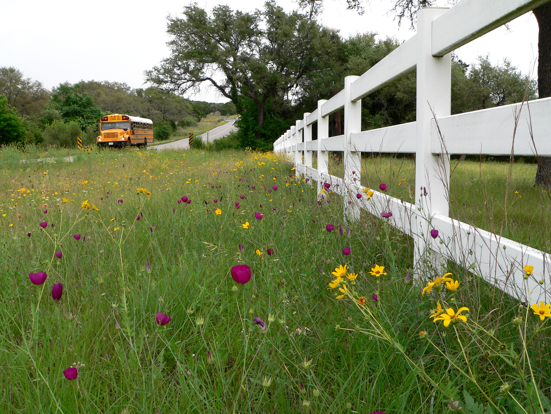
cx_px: 276
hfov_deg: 51.4
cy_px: 207
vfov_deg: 39.7
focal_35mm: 36
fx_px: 573
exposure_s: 1/160
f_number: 5.6
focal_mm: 6
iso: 80
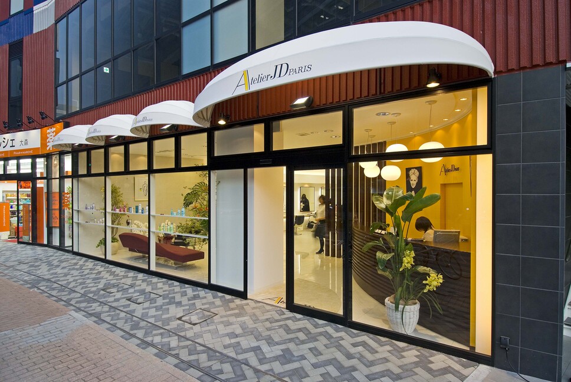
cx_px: 286
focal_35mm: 21
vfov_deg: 59.6
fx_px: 333
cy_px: 191
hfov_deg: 81.1
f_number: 9.5
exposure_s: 1/6
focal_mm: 14
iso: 200
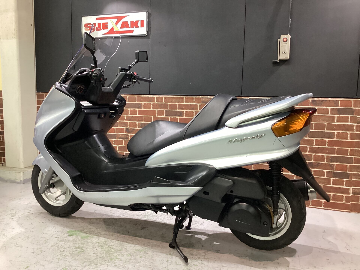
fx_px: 322
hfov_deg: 58.4
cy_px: 135
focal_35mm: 31
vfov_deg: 45.4
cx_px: 180
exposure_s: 1/40
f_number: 2.4
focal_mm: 3.3
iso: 250
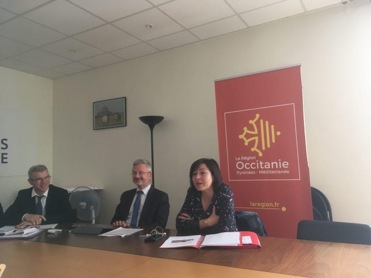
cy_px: 139
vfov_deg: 48.2
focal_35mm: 29
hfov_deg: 61.7
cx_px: 186
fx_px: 311
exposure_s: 1/33
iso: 100
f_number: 2.2
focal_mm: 4.15
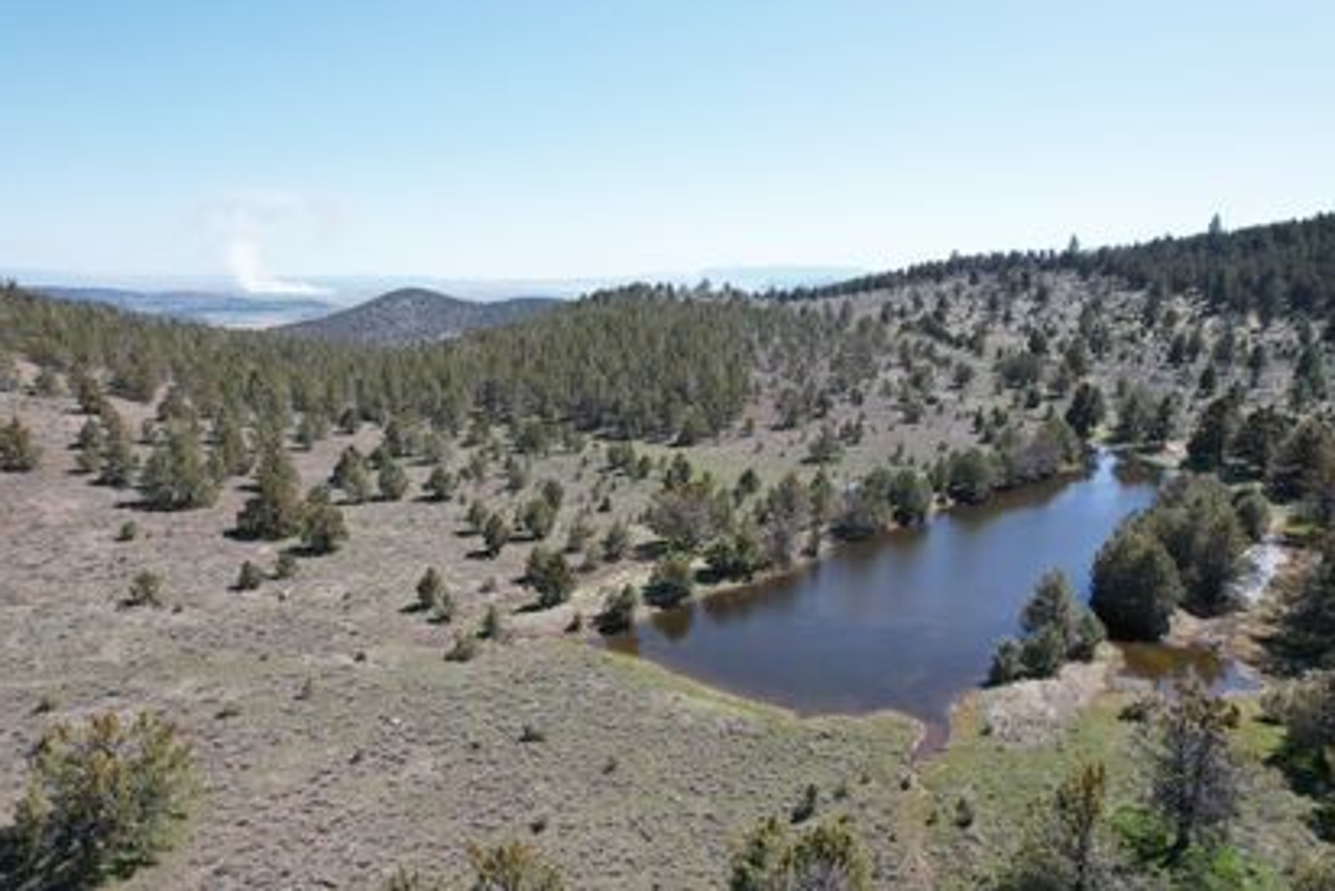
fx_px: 853
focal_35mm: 23
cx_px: 663
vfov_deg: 55.1
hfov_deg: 76.1
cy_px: 429
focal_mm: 8.38
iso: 200
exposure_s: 1/1500
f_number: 2.8
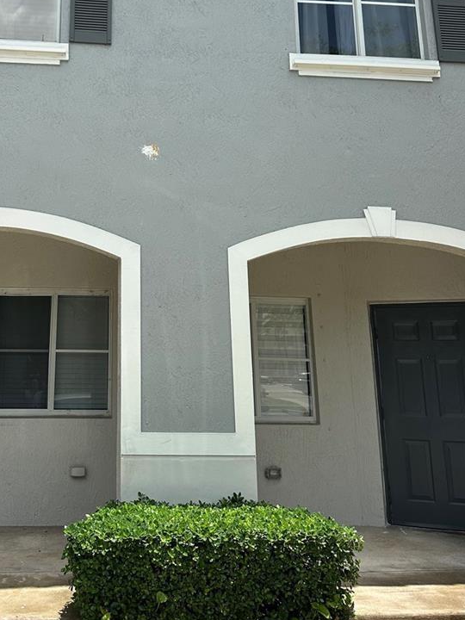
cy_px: 175
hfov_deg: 35.1
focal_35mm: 40
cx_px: 111
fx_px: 716
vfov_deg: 45.6
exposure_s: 1/3717
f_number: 1.78
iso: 80
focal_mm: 6.86
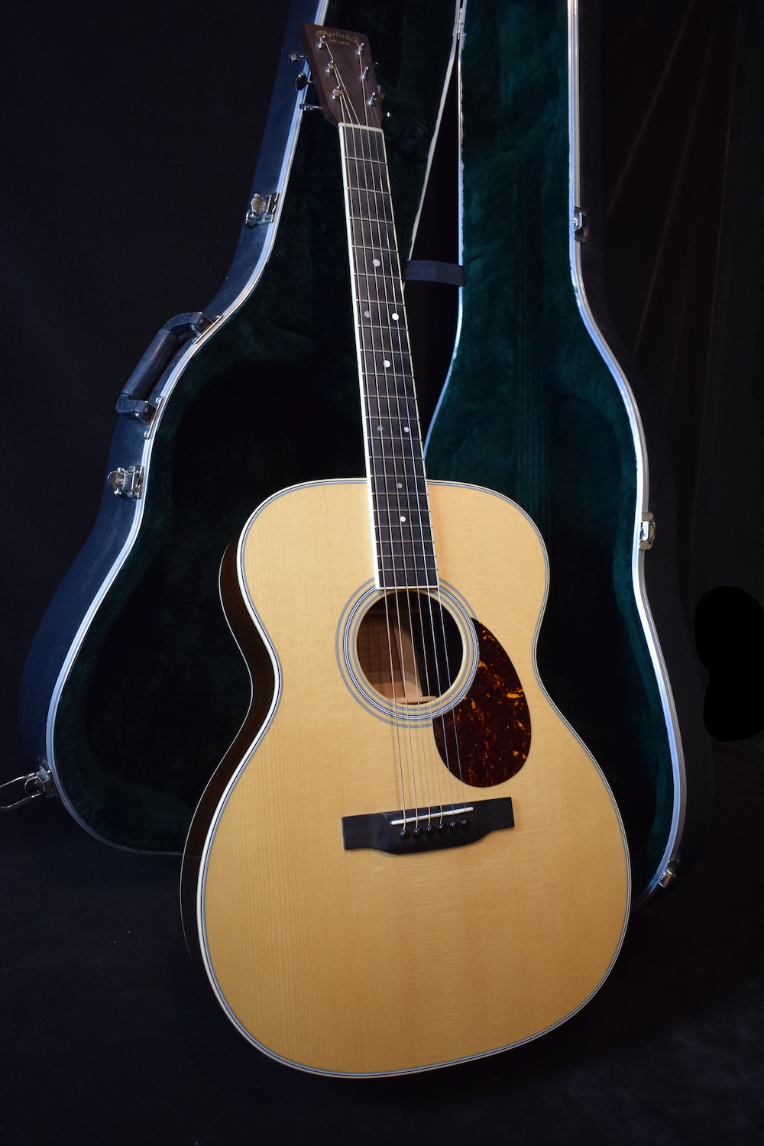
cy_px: 573
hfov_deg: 47.9
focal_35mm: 27
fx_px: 859
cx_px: 382
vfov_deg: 67.4
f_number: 3.5
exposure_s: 1/60
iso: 1600
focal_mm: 18
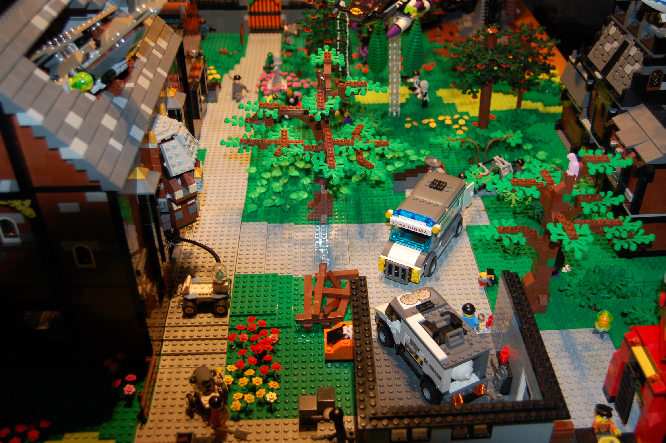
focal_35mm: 36
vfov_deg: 36.8
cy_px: 222
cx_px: 333
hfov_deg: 53.2
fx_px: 665
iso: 400
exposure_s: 1/60
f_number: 4
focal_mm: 24
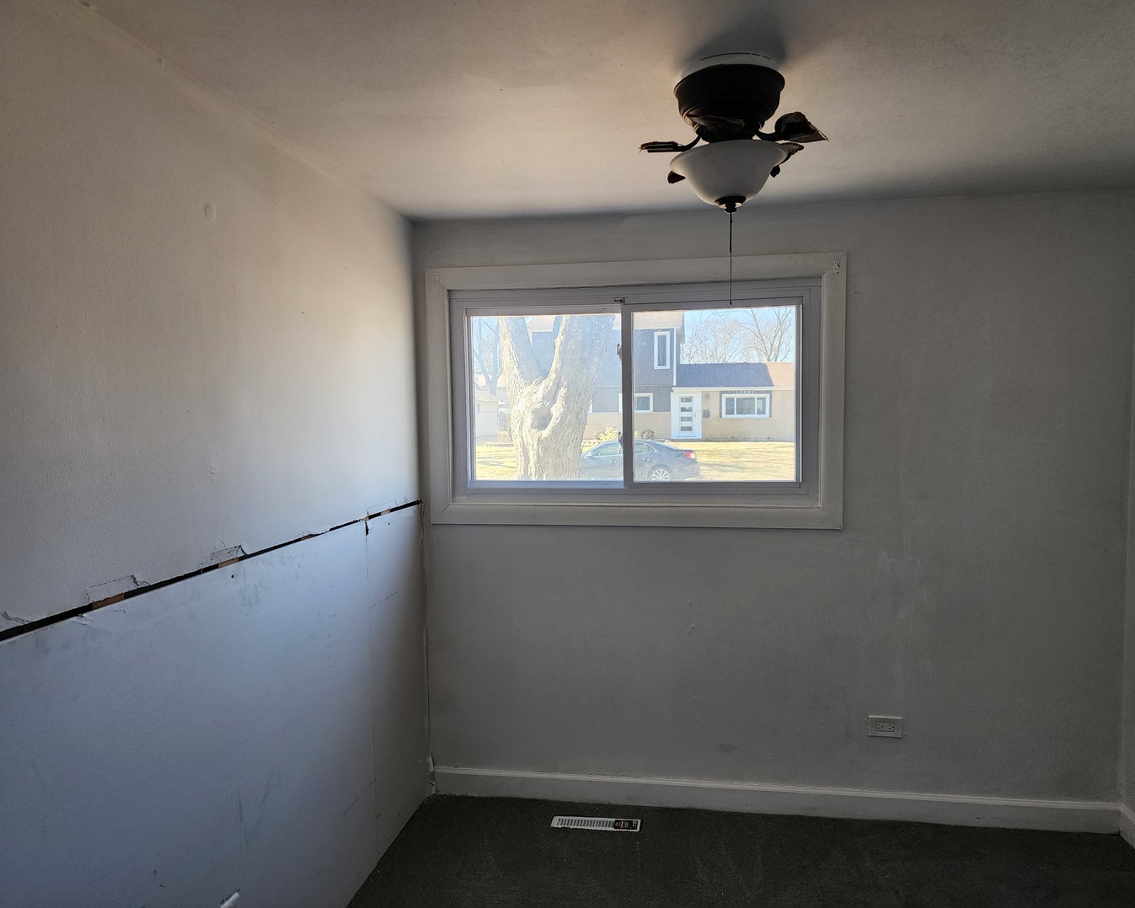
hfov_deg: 70.2
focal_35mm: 24
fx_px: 806
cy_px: 454
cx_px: 596
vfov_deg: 58.8
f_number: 1.8
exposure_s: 1/180
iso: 125
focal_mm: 6.4
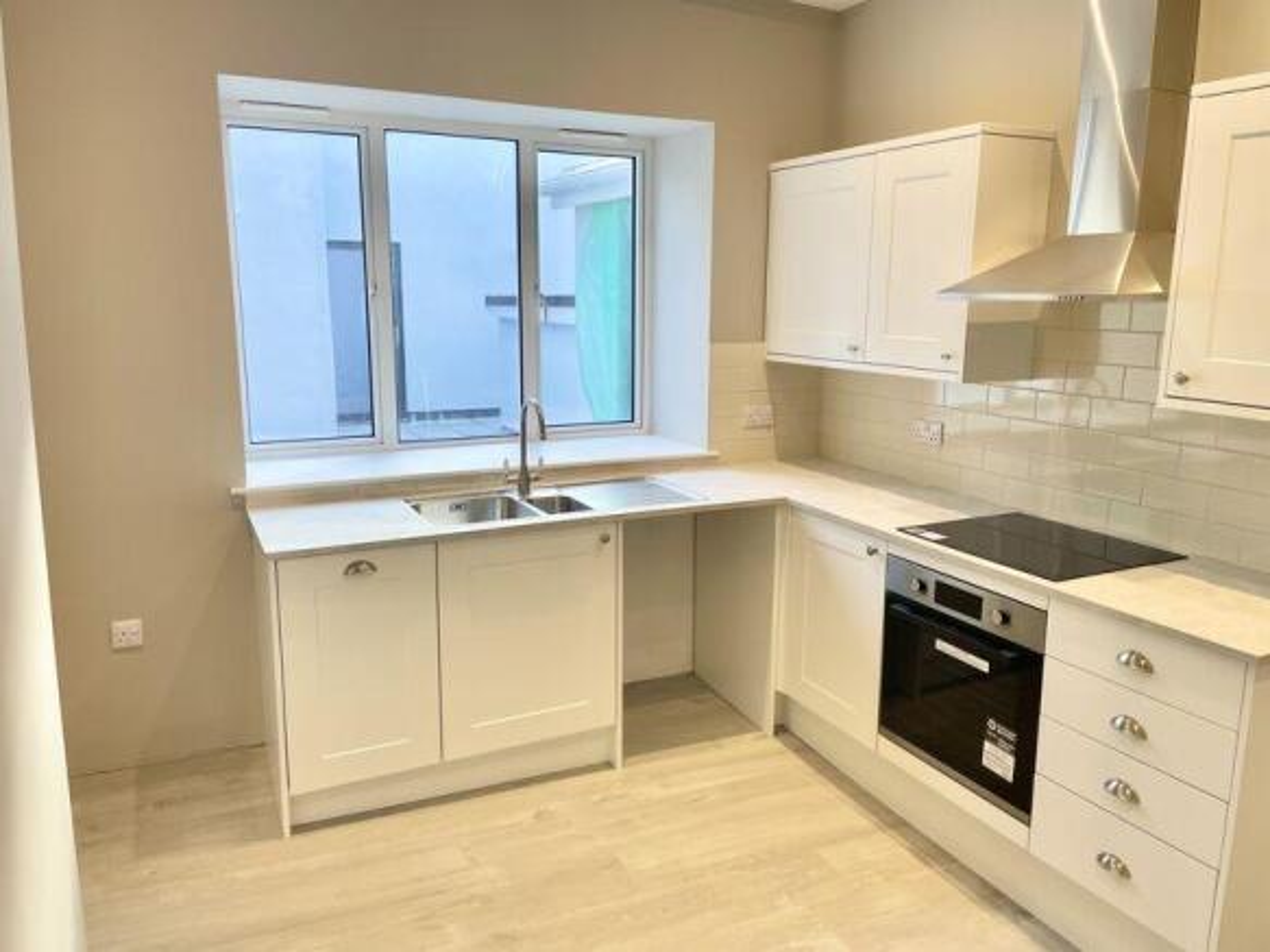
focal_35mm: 26
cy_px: 476
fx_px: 954
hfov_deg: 67.3
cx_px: 635
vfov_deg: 53.0
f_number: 1.6
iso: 50
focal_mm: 4.2
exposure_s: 1/100
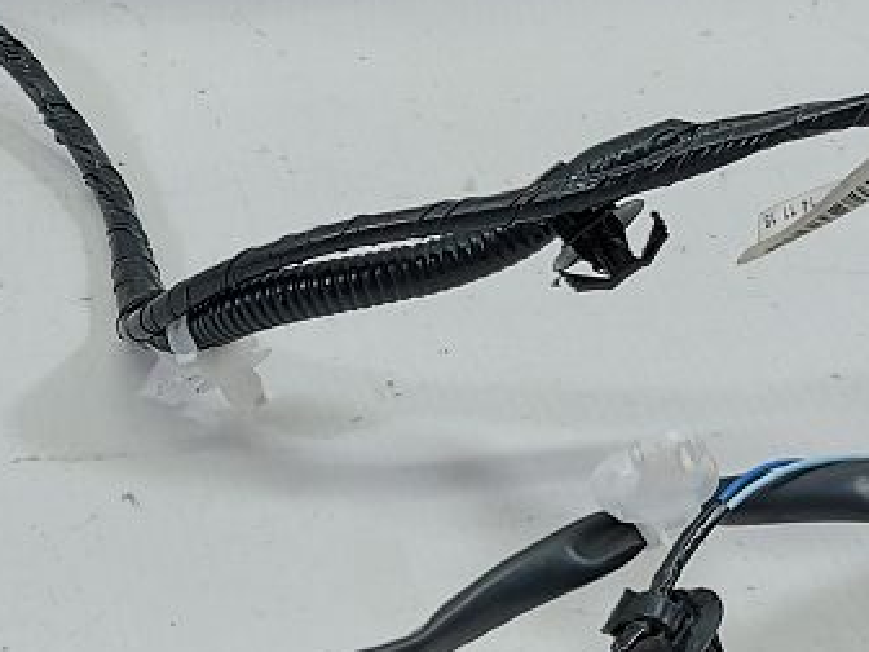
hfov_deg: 19.4
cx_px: 38
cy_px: 523
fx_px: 2485
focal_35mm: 99
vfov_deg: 14.8
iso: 64
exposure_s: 1/50
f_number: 1.8
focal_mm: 5.23
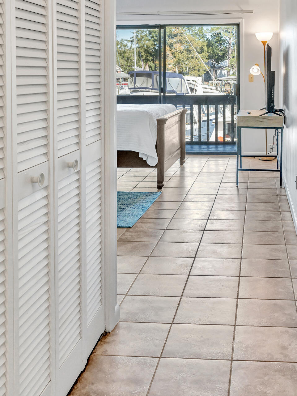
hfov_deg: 34.3
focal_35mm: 42
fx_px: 480
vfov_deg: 43.6
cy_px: 108
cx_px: 159
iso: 400
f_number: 8
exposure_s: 1/125
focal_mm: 28
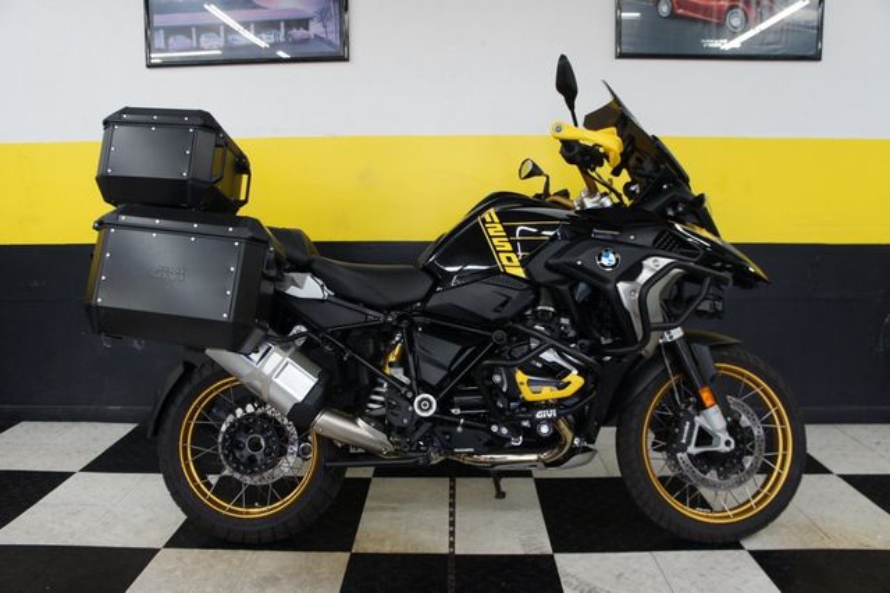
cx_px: 445
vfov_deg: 47.9
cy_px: 296
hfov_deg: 67.4
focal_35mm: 27
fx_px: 667
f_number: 3.5
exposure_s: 1/80
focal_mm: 18
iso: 800
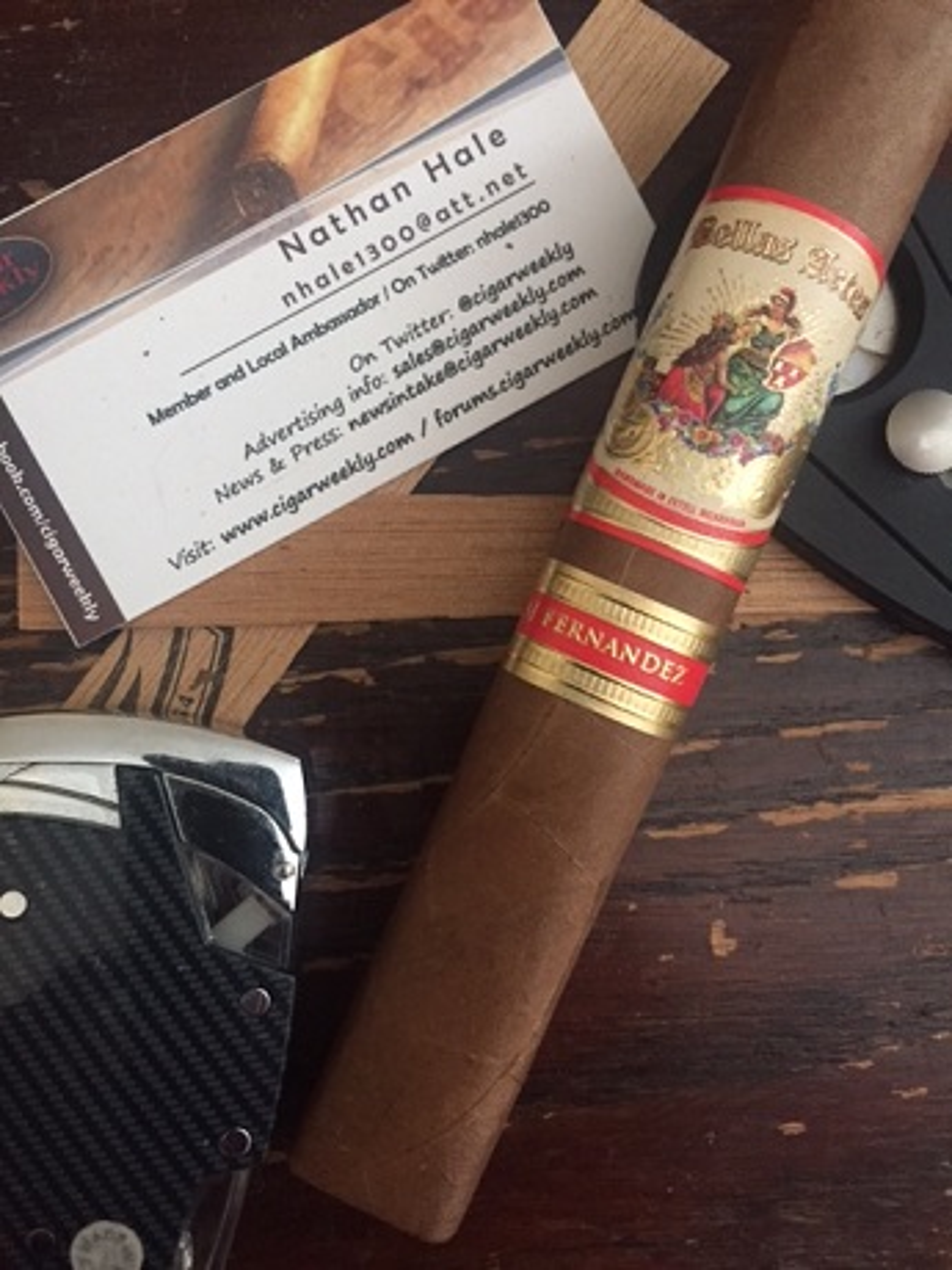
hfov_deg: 48.2
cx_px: 476
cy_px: 635
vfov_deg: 61.7
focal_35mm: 29
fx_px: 1063
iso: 250
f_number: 2.2
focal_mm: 4.15
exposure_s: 1/17
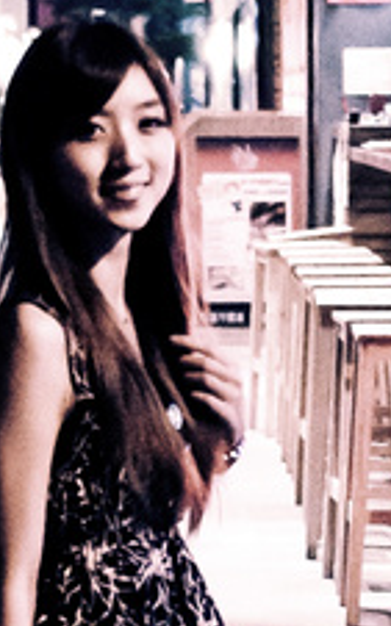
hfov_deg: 6.3
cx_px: 416
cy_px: 335
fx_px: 3551
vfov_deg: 10.1
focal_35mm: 208
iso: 3200
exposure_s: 1/100
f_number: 2.8
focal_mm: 30
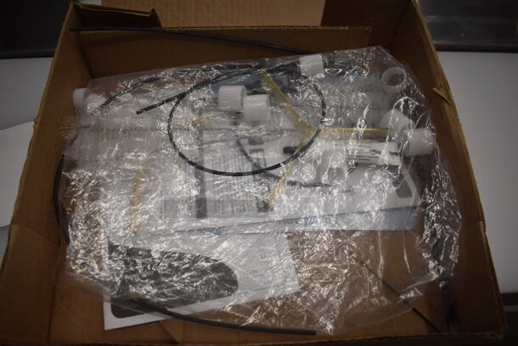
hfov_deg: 67.3
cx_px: 259
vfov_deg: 48.0
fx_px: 389
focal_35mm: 27
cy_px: 173
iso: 400
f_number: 3.5
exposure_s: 1/250
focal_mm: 18
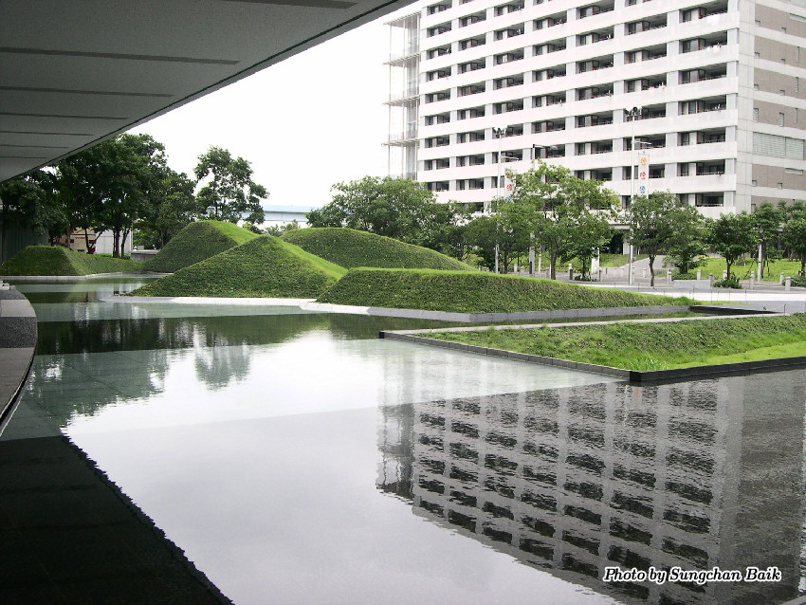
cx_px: 403
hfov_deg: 49.0
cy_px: 302
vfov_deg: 37.7
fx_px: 885
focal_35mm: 38
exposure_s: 1/85.4
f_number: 7.6
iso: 100
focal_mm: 8
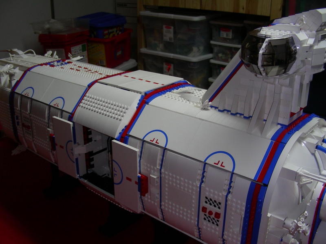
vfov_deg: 37.7
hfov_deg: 49.0
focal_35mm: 38
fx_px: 358
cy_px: 122
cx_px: 163
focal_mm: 6.3
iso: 50
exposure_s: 1/30
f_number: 3.5
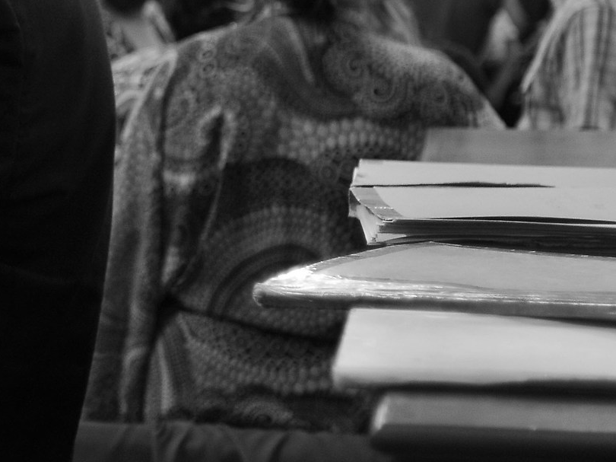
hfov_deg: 12.6
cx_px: -265
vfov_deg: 9.9
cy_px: 9
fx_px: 2658
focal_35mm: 149
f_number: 2
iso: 400
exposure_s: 1/40
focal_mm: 35
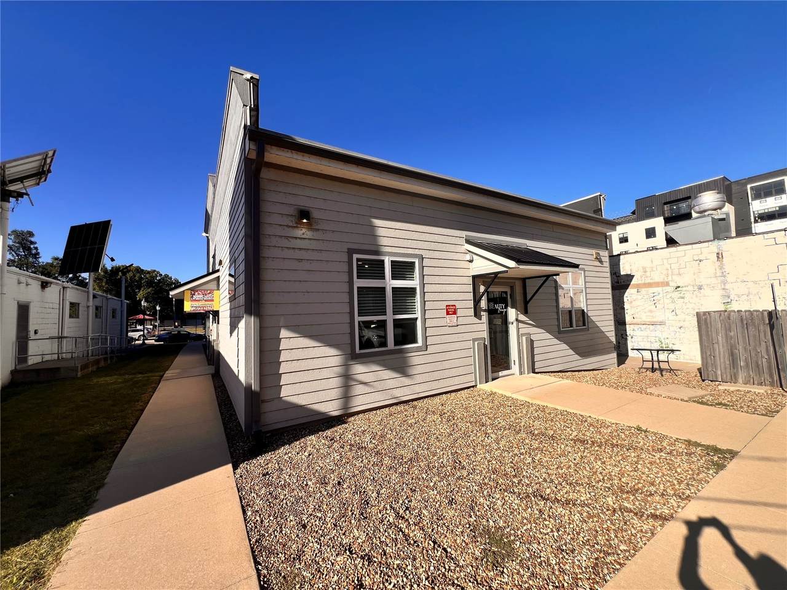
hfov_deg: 106.2
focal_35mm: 13
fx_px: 296
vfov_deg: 89.9
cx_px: 394
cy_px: 295
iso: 32
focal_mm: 1.57
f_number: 1.8
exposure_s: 1/1292
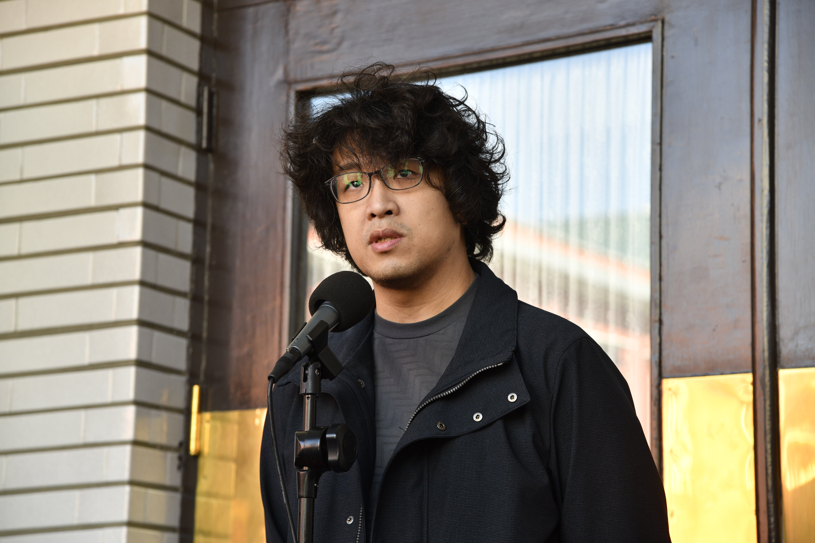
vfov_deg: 13.0
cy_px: 272
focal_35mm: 105
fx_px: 2377
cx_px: 408
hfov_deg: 19.5
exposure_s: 1/180
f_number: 8
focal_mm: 105
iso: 800
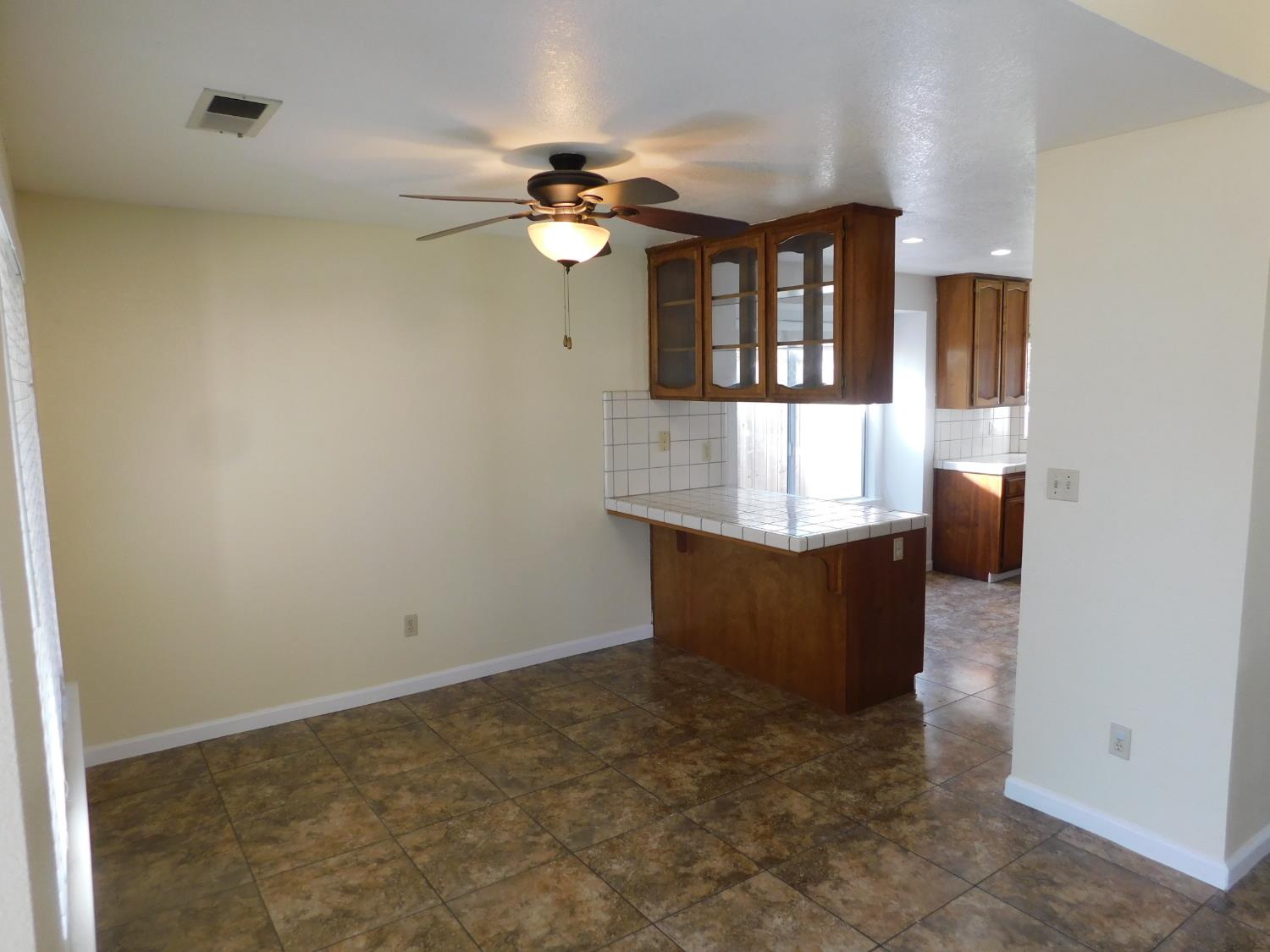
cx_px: 635
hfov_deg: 73.9
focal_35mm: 23
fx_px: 844
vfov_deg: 58.9
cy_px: 476
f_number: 3
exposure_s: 1/40
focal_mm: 4
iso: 125
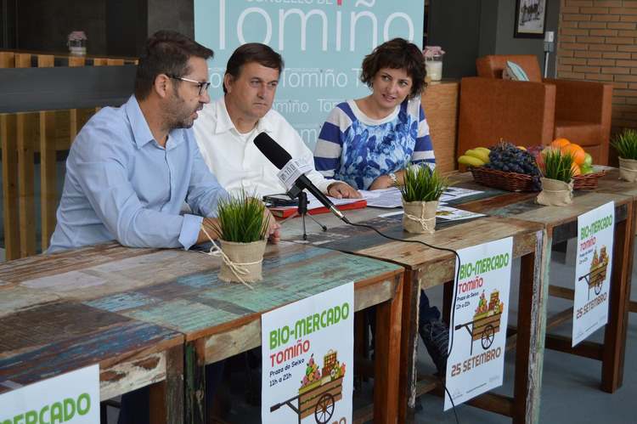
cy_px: 212
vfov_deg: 23.7
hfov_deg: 35.1
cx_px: 318
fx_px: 1008
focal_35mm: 57
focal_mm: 38
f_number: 5.6
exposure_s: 1/125
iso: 400
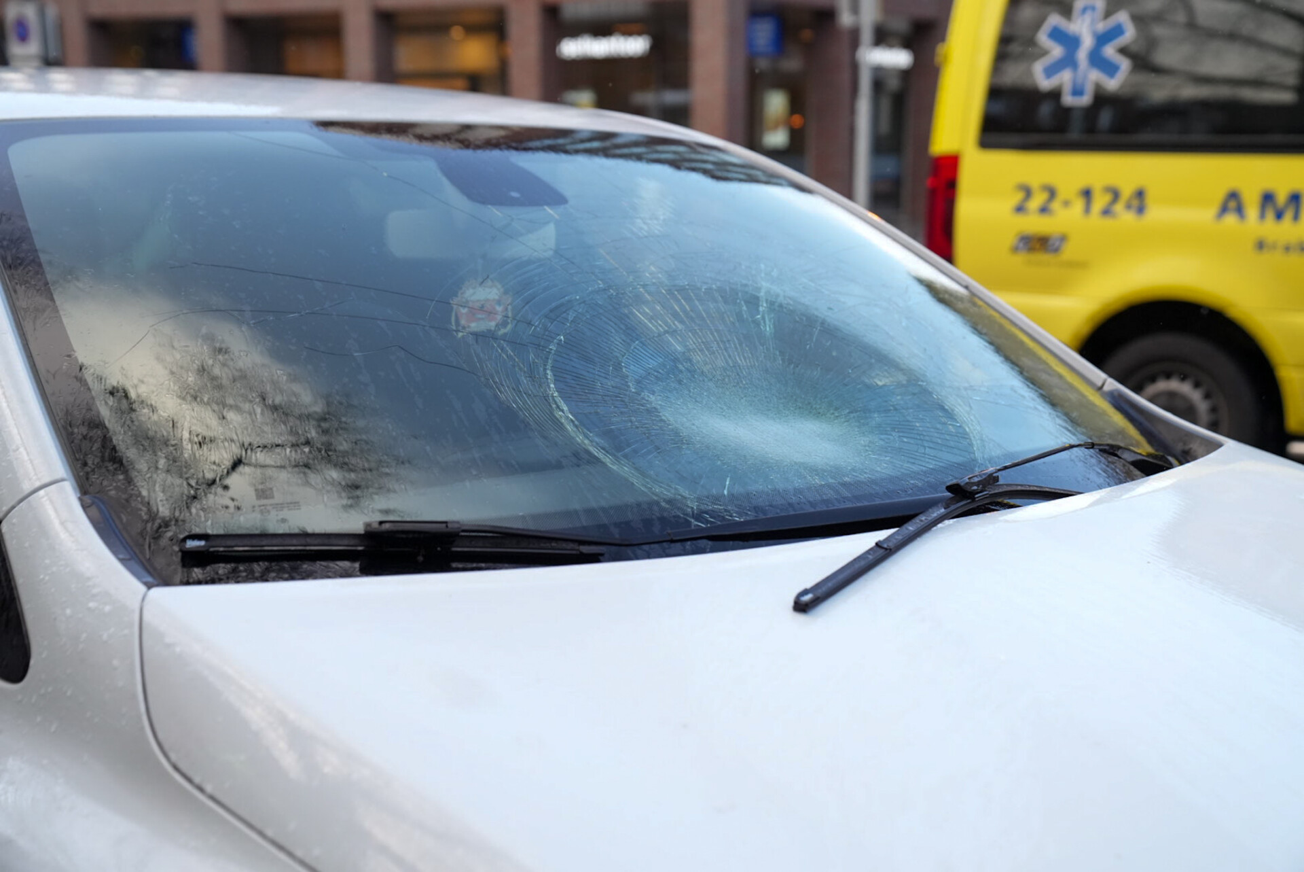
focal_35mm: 52
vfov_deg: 26.0
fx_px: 1885
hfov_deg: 38.2
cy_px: 436
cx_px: 652
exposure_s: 1/2000
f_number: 3.5
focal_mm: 52
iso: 3200
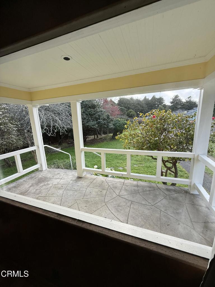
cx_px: 108
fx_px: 116
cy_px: 144
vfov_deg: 102.1
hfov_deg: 85.7
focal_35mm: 14
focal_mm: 2.22
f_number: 2.2
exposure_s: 1/178
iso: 64
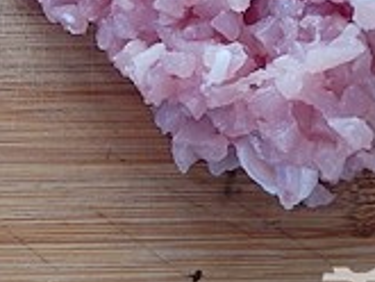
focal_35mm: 85
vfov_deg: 17.0
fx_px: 921
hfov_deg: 22.5
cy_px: 3
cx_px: 52
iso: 125
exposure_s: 1/60
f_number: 3.6
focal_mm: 5.1
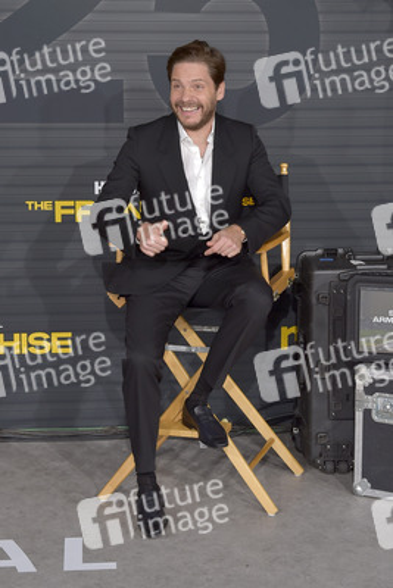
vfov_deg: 38.2
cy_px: 294
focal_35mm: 52
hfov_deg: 26.0
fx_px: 851
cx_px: 196
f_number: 6.3
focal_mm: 52
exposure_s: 1/250
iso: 320
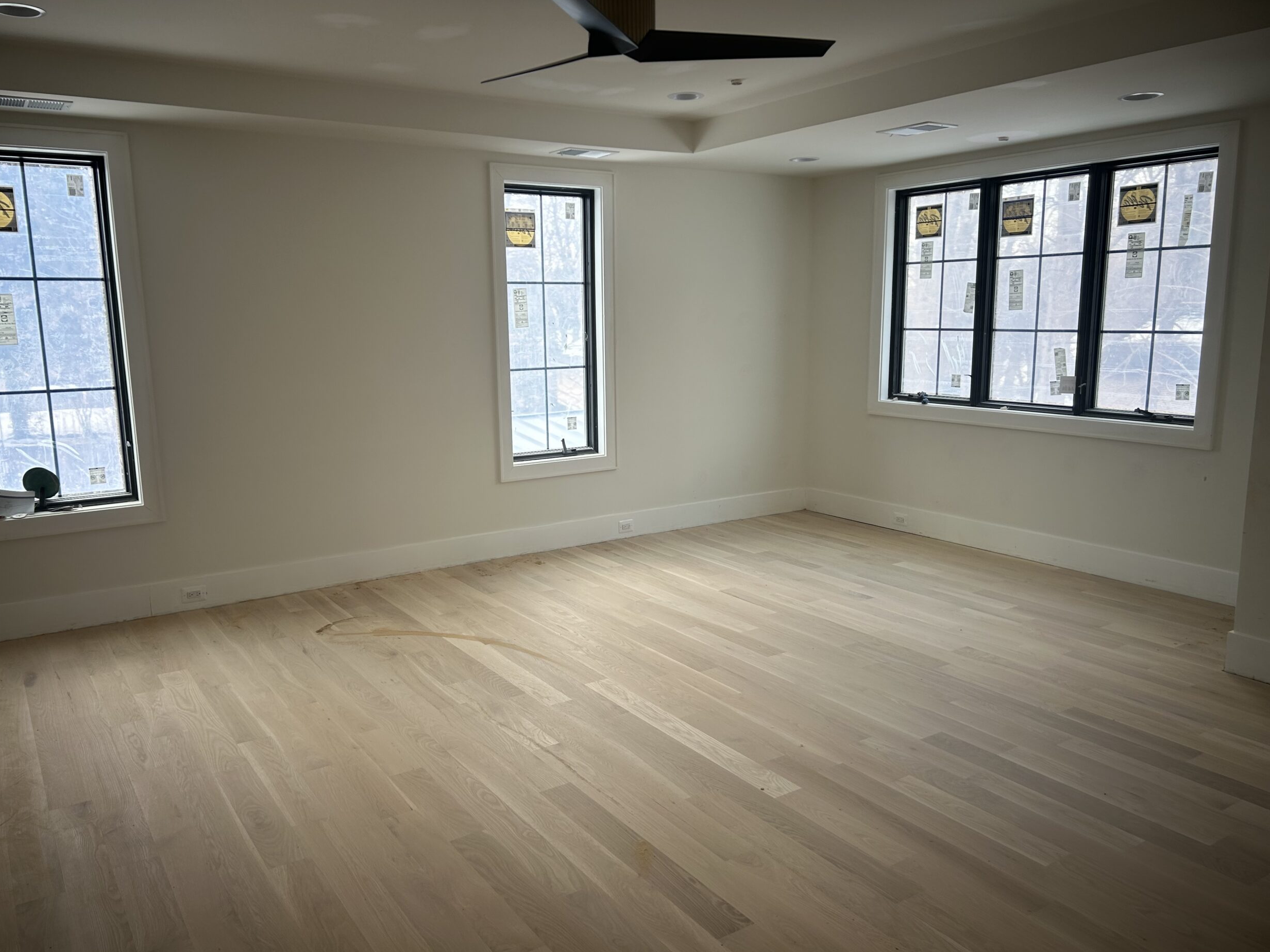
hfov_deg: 65.3
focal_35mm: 27
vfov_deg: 51.3
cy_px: 493
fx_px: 991
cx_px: 619
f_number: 1.5
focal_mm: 5.7
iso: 40
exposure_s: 1/121
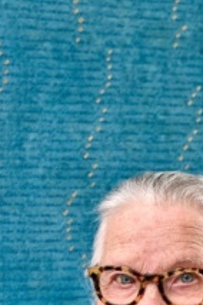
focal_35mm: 129
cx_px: 72
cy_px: 342
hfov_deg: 10.6
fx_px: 1095
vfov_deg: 15.5
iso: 400
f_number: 5.6
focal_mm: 56
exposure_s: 1/60
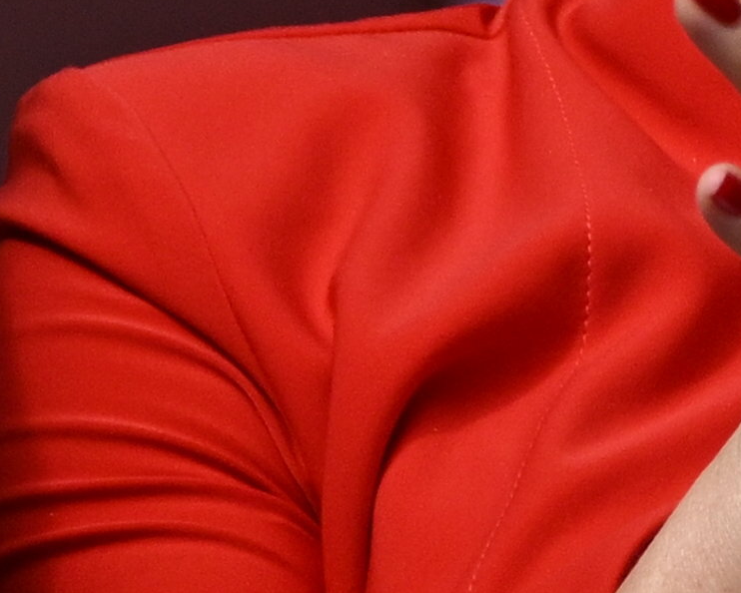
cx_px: 1230
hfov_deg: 1.0
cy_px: -124
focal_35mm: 1942
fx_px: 42601
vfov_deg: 0.8
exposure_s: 1/3200
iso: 400
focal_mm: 400
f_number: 4
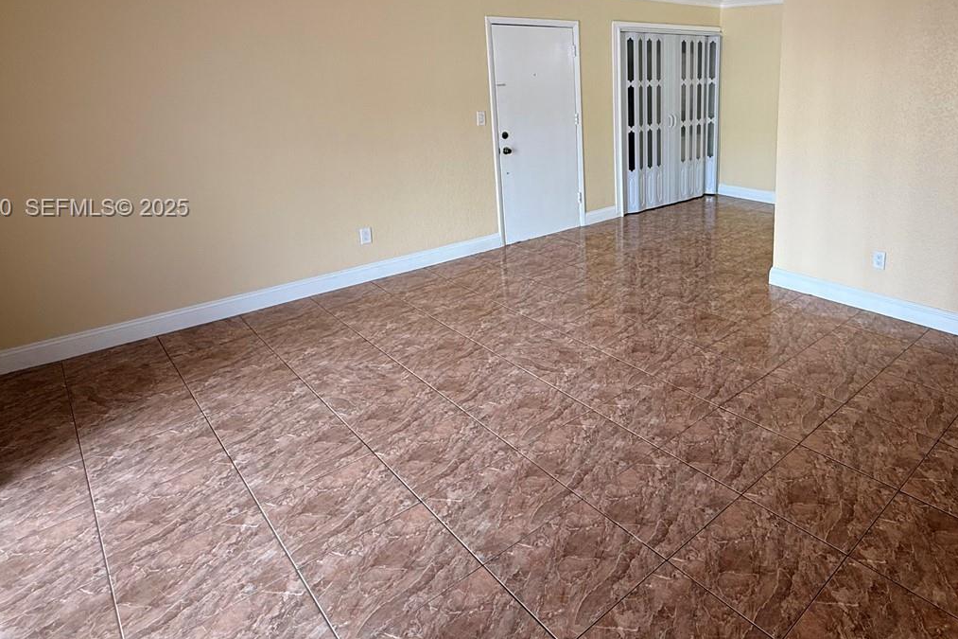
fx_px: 612
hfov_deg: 73.4
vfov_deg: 53.9
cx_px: 651
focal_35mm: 23
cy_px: 209
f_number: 2.2
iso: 125
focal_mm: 2.22
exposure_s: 1/120
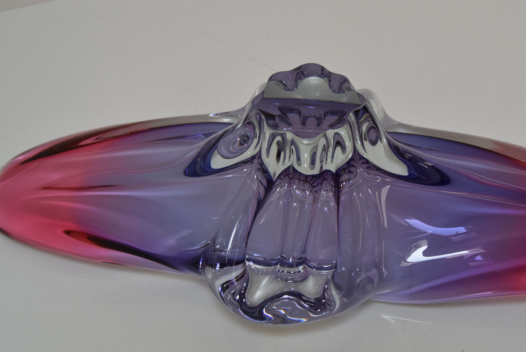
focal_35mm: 40
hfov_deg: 48.2
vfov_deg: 33.4
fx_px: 585
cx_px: 312
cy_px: 155
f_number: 8
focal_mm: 20
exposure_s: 1/250
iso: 1600
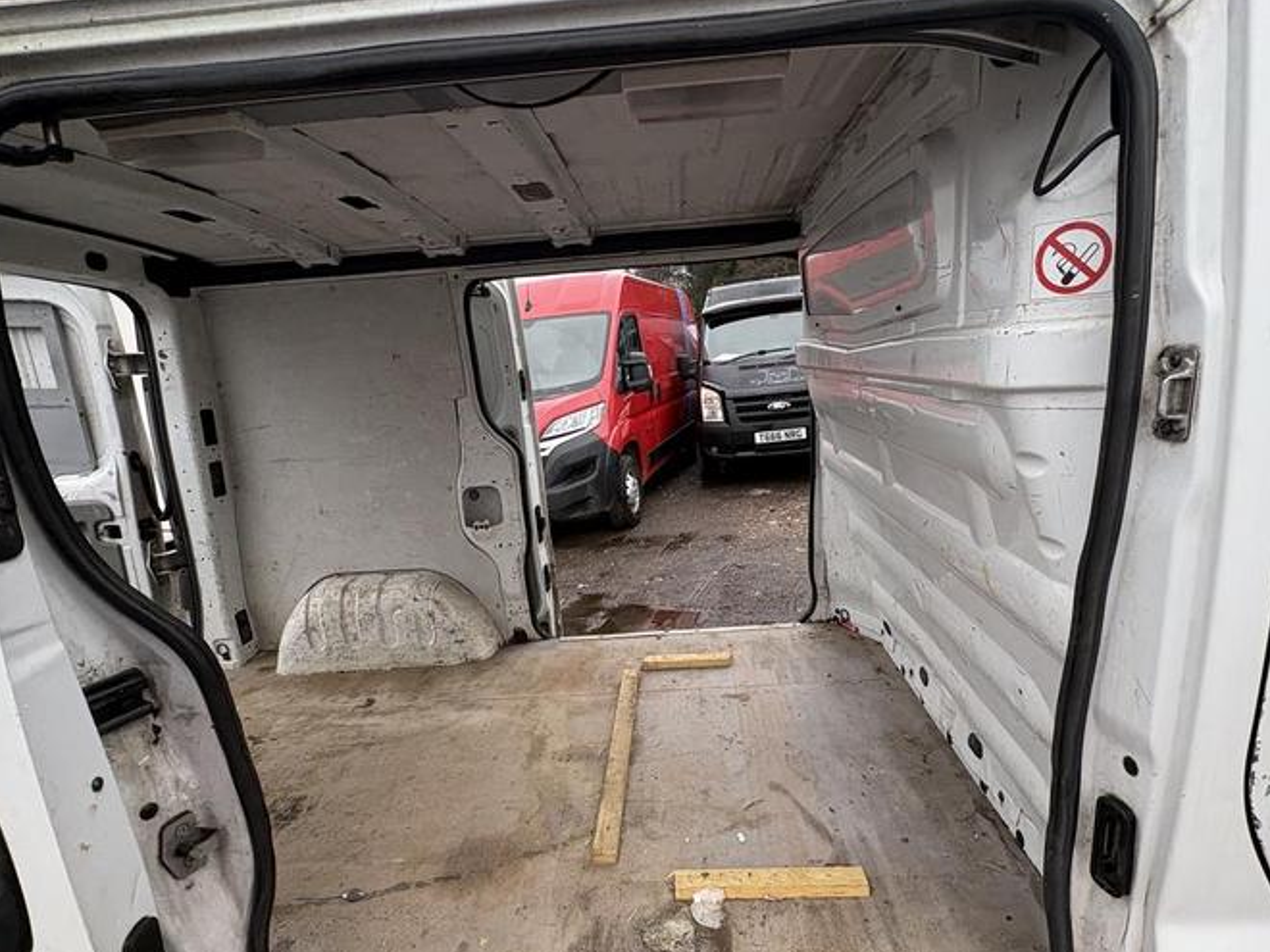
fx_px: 697
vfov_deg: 68.4
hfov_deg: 84.6
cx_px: 662
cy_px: 535
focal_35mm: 19
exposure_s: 1/99
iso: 40
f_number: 2.2
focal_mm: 2.22
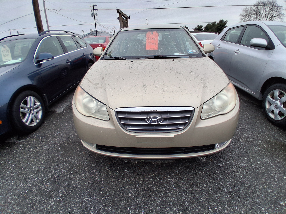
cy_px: 107
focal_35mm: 17
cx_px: 143
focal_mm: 1.4
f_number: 2.2
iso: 50
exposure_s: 1/194
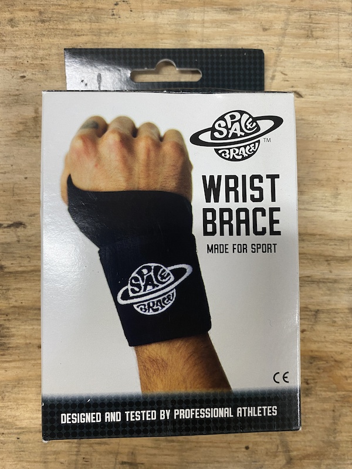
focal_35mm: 26
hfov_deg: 53.1
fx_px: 353
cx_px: 176
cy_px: 234
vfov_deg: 67.3
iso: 100
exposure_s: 1/60
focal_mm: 4.25
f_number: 1.8
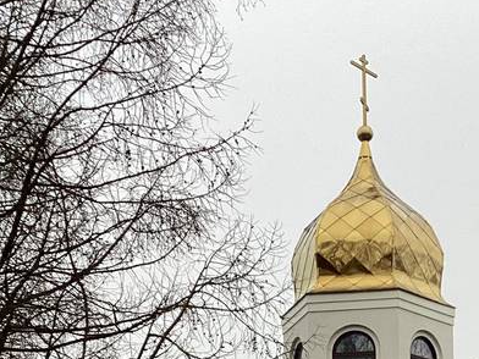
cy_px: 475
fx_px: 1315
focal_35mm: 95
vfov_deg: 14.8
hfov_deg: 20.3
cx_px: 420
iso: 25
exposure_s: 1/120
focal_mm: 3.3
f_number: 2.4
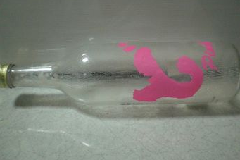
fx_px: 267
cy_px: 73
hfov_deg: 48.5
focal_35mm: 40
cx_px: 120
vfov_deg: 33.3
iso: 800
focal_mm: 6.3
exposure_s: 1/100
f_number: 3.1
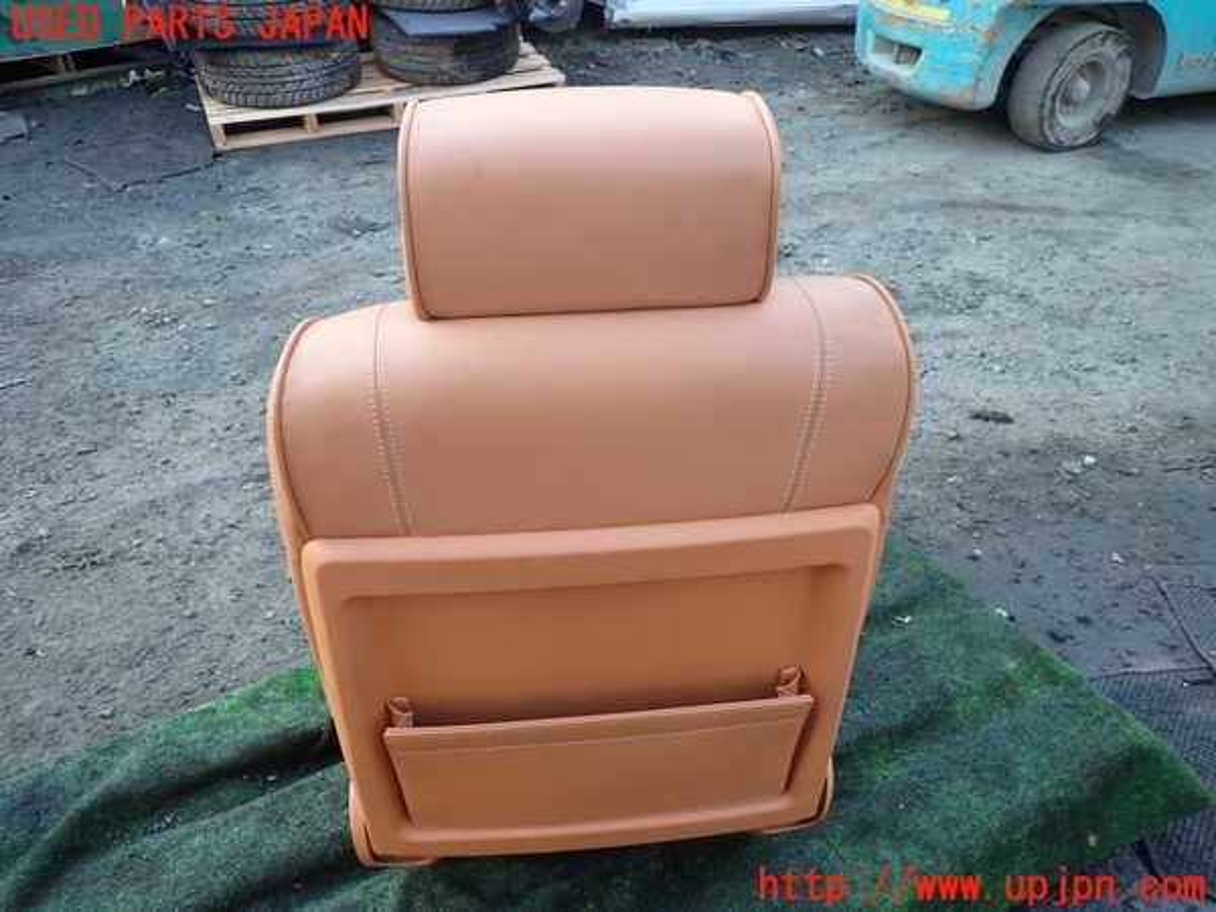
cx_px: 608
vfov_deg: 54.9
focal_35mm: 25
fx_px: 878
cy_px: 456
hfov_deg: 69.4
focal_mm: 4.5
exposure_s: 1/80
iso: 100
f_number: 2
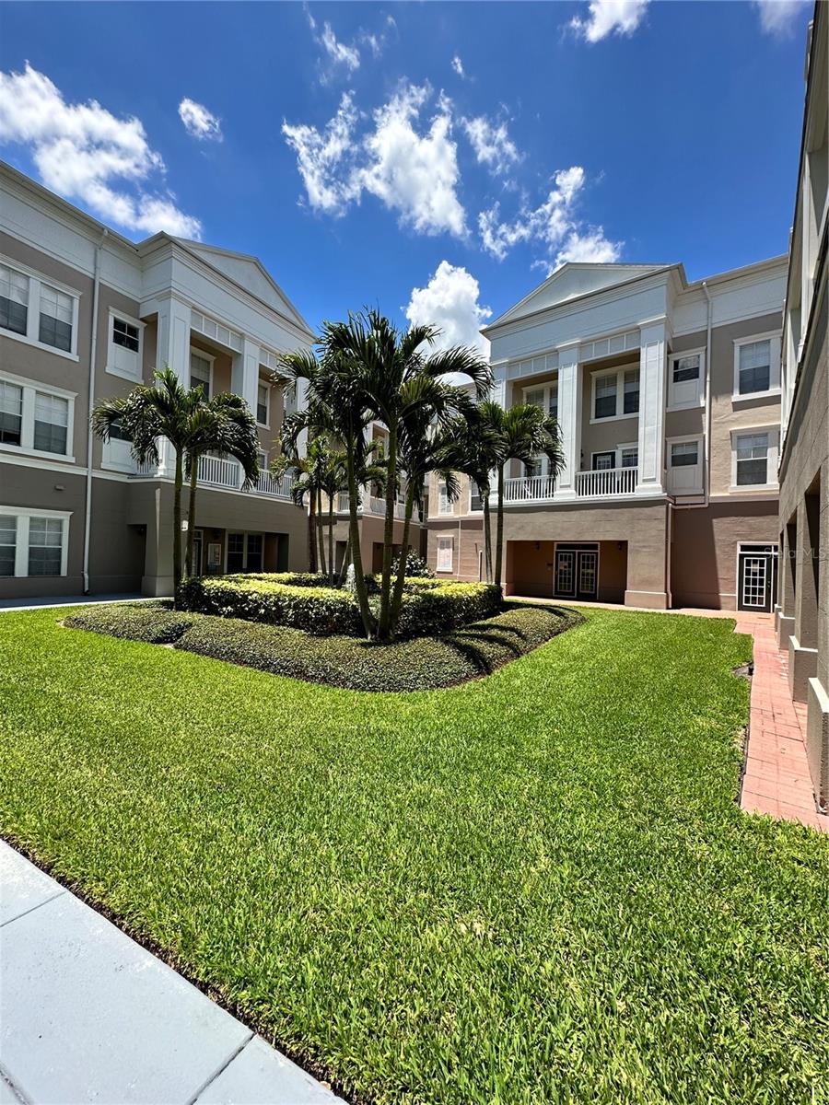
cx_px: 414
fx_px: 447
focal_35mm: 14
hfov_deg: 85.7
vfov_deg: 102.1
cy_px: 552
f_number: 2.2
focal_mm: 2.22
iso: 50
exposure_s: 1/1114
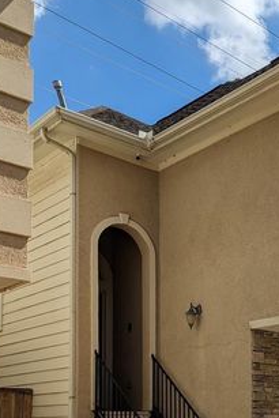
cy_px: 391
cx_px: 321
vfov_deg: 34.4
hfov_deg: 23.3
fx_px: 627
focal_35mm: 54
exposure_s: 1/2899
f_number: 1.85
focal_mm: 6.81
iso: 32
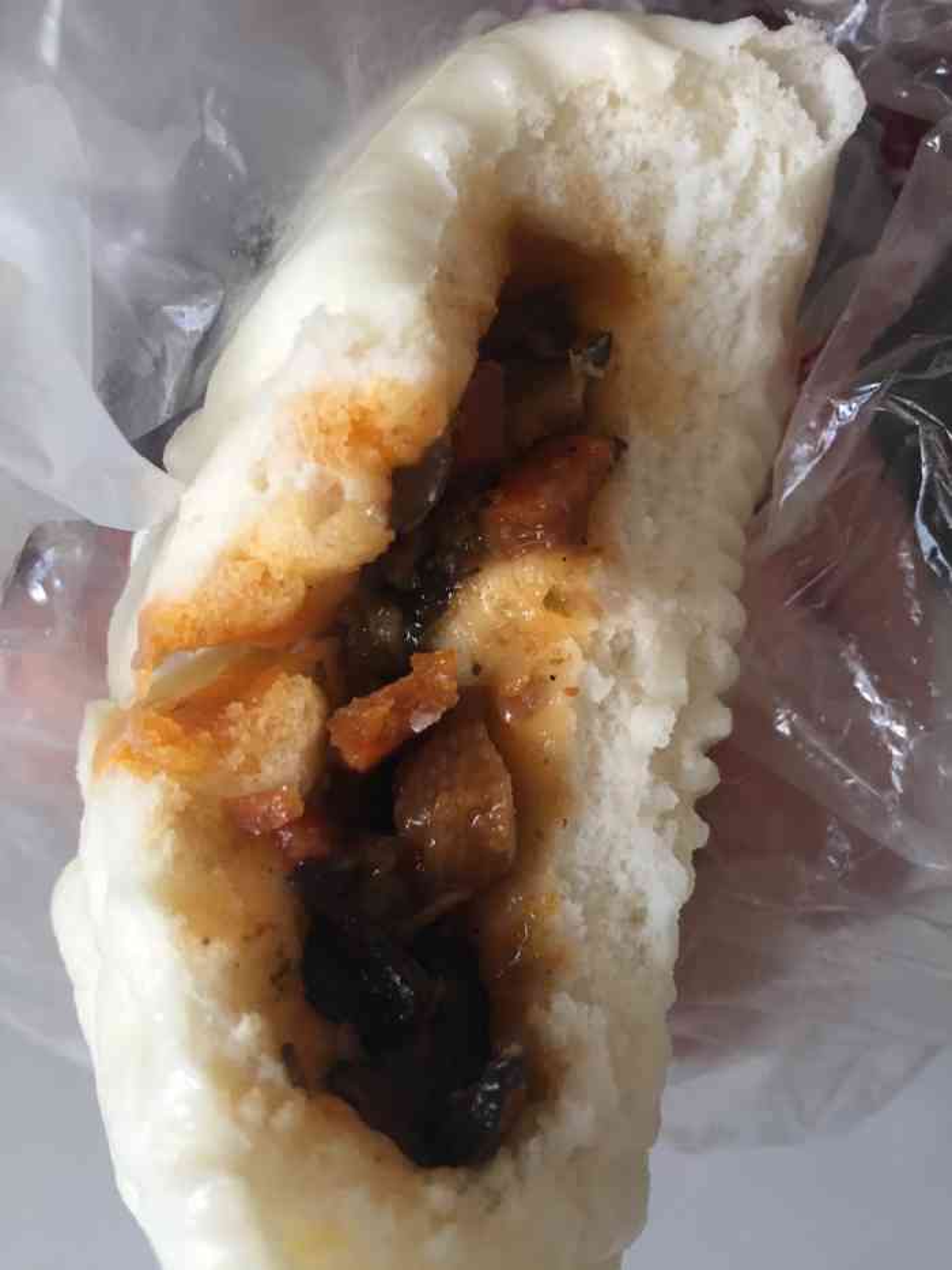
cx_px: 476
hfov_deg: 48.2
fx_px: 1063
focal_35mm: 29
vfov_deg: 61.7
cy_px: 635
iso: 100
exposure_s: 1/33
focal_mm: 4.15
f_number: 2.2
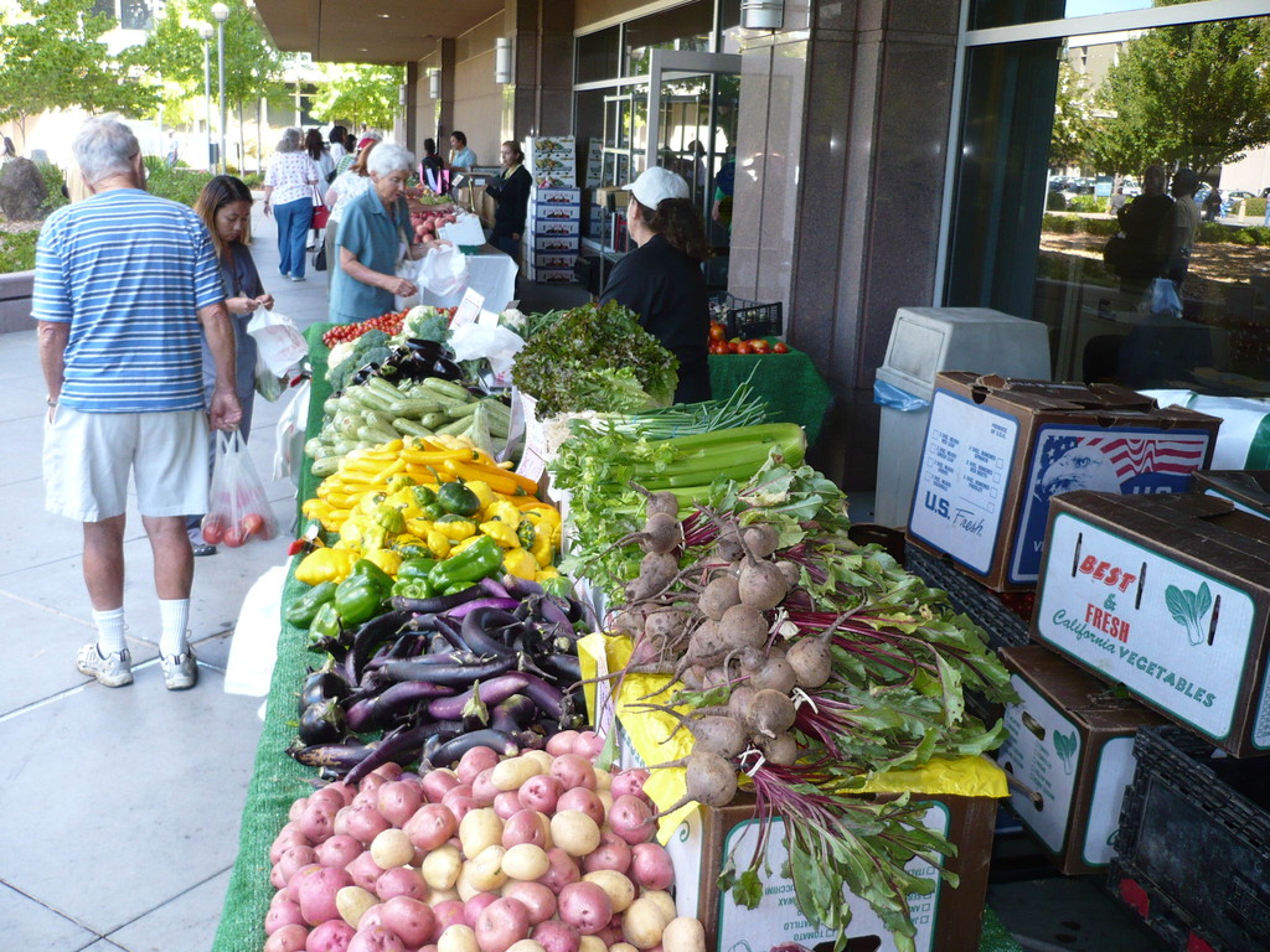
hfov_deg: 52.6
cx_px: 635
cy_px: 476
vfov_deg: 40.7
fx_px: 1284
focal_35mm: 35
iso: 100
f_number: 2.8
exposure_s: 1/40
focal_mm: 5.8
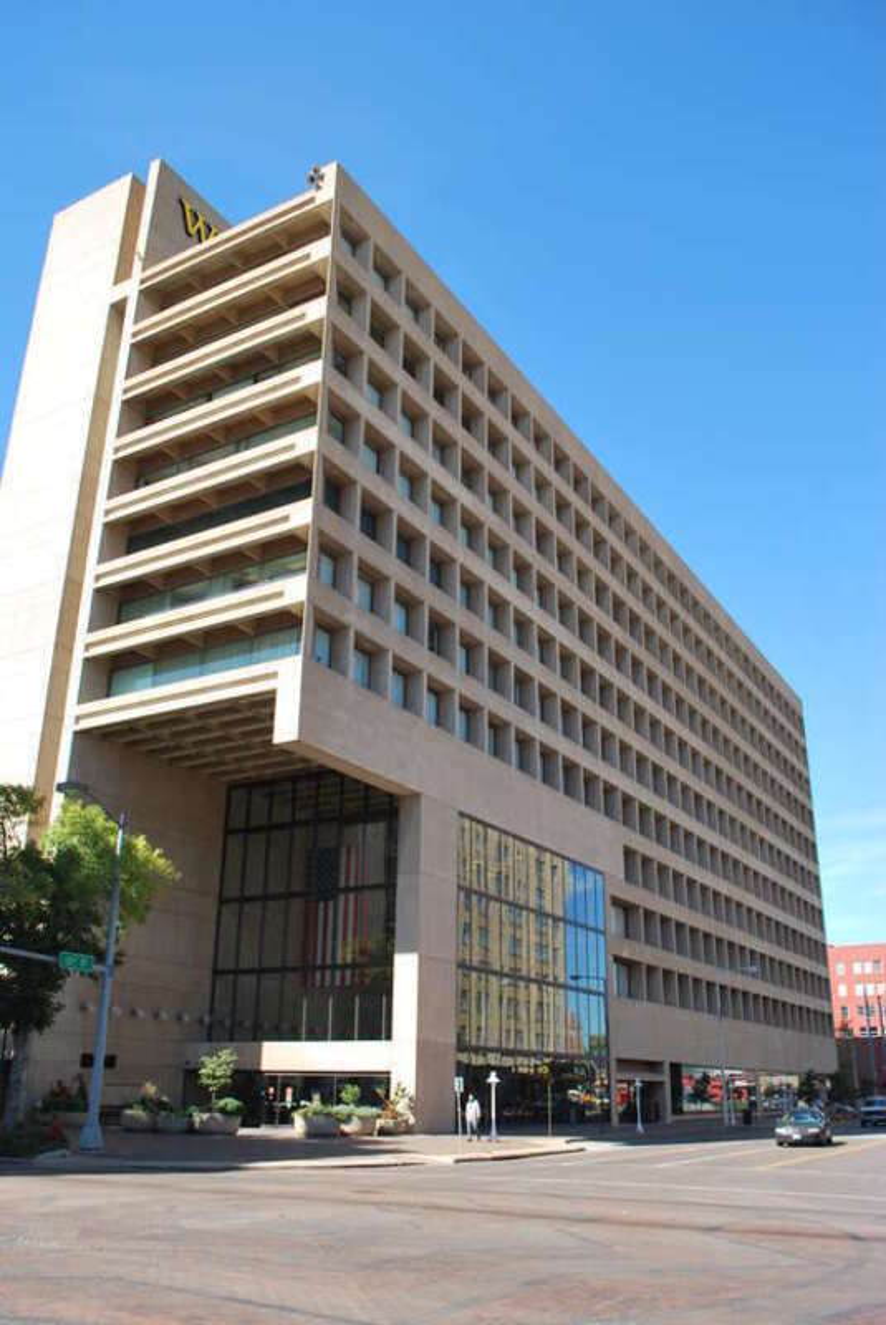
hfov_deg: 43.7
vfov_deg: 61.9
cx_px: 443
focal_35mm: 30
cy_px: 662
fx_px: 1105
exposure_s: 1/200
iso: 100
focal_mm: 20
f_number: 7.1
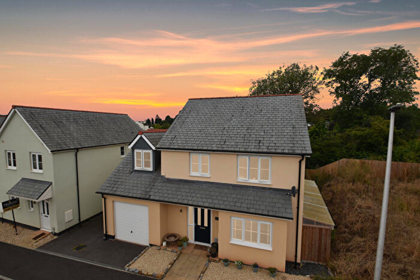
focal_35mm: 16
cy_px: 140
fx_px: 193
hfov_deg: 95.0
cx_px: 210
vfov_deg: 72.1
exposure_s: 1/200
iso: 100
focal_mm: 11
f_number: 8
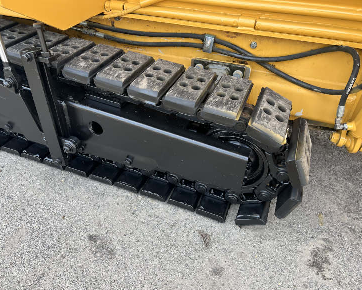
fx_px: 300
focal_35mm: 28
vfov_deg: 51.5
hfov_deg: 62.2
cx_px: 169
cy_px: 146
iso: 40
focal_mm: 5.7
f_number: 1.5
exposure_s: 1/246
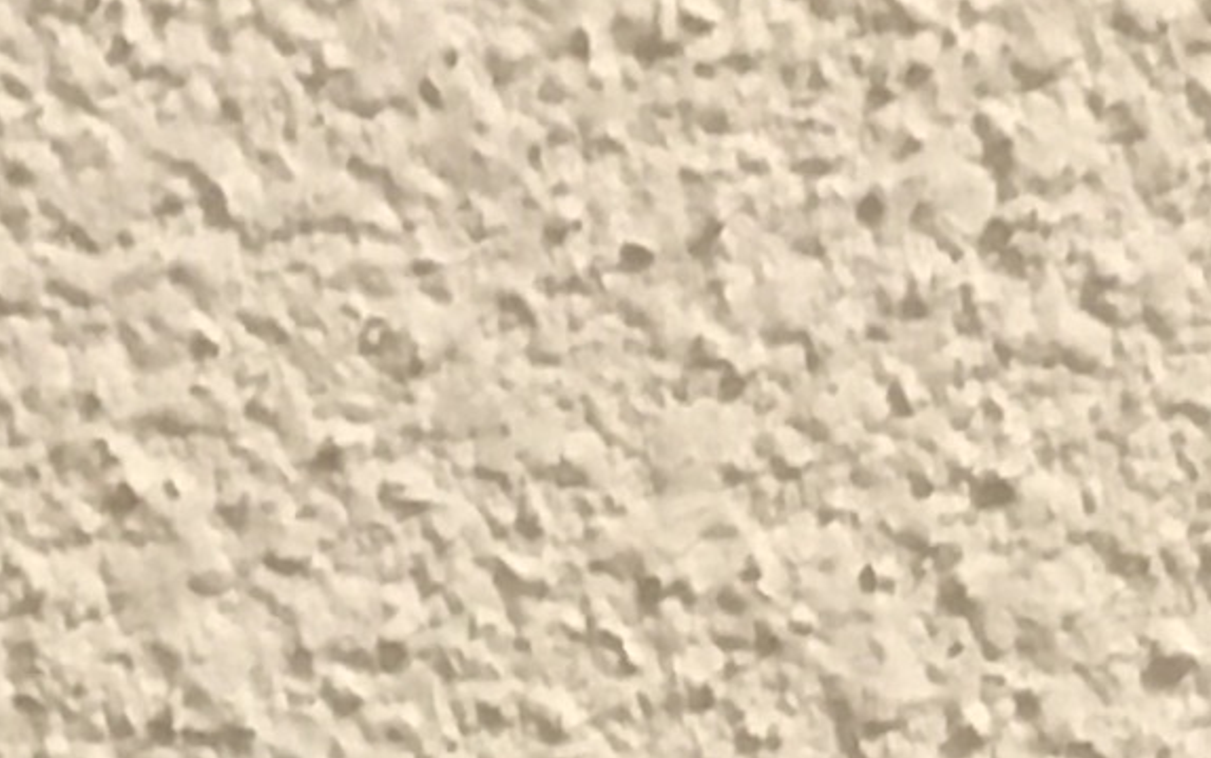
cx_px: 481
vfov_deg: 5.3
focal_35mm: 216
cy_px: 3165
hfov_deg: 9.7
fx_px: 7130
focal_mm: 4.15
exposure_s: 1/17
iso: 320
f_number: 2.2
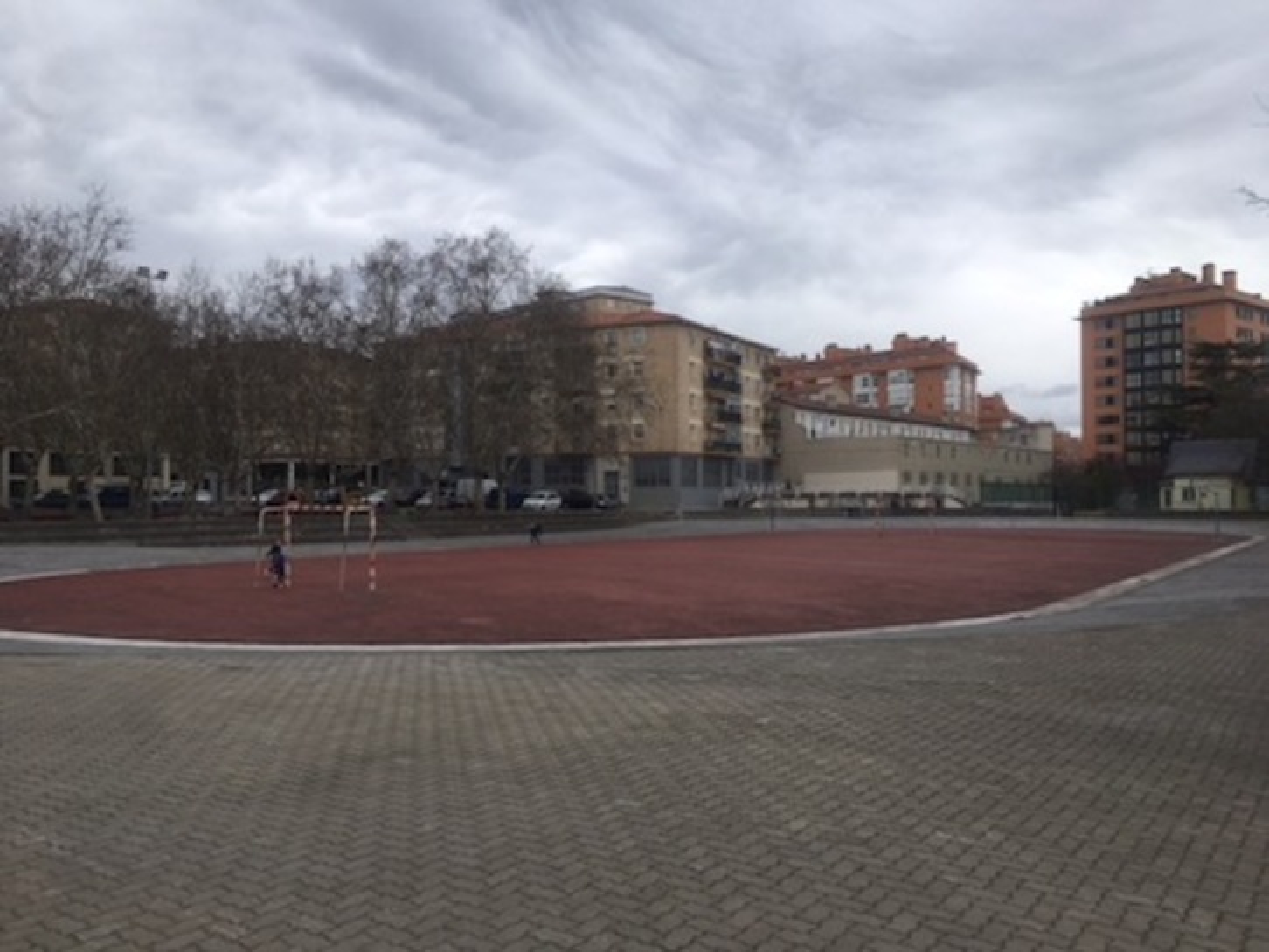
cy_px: 476
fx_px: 1063
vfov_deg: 48.3
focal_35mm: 29
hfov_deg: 61.6
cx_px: 634
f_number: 2.2
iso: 25
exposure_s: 1/574
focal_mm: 4.15
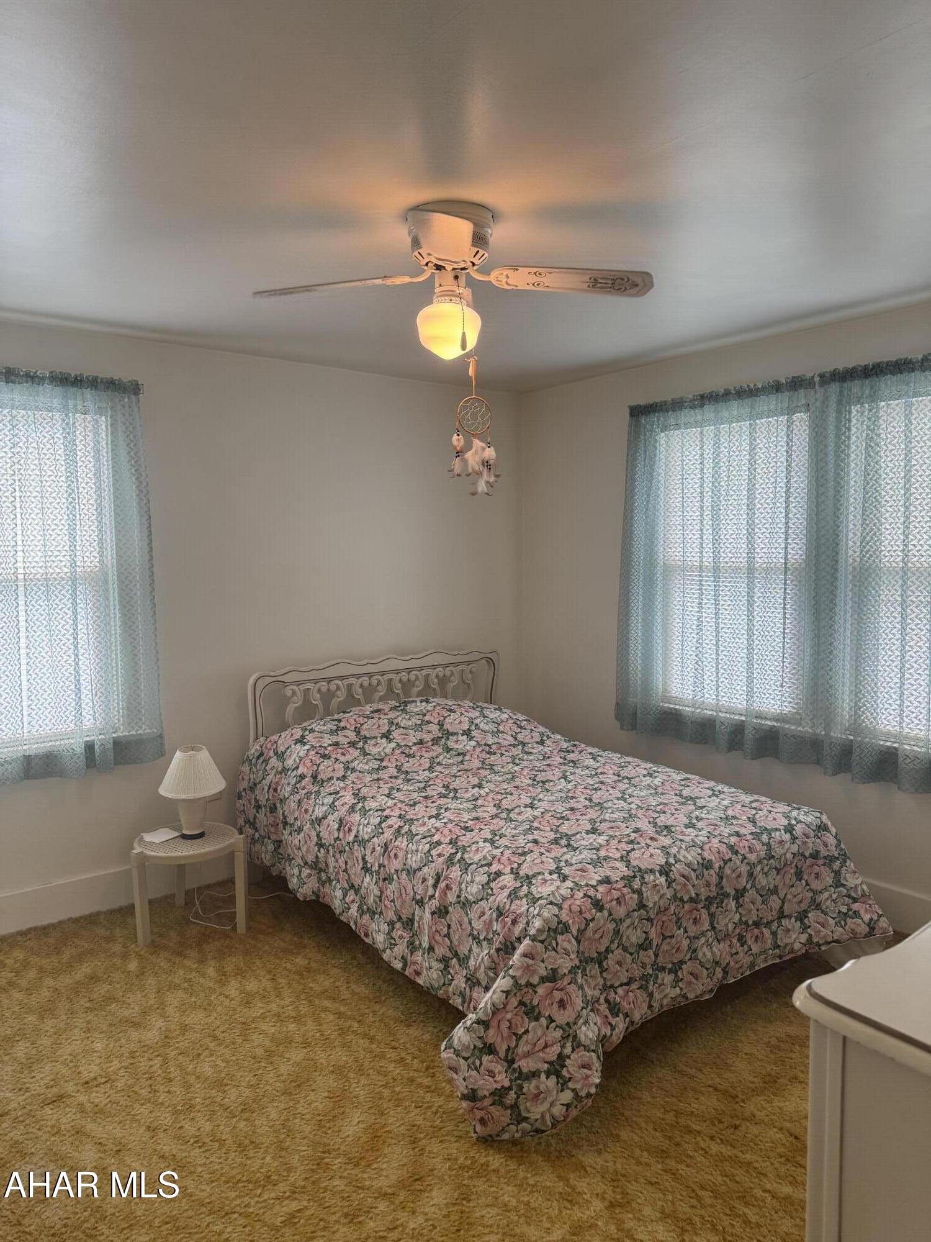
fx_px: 861
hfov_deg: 56.8
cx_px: 466
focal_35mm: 24
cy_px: 621
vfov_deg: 71.6
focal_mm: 6.76
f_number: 1.78
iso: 160
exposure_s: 1/120
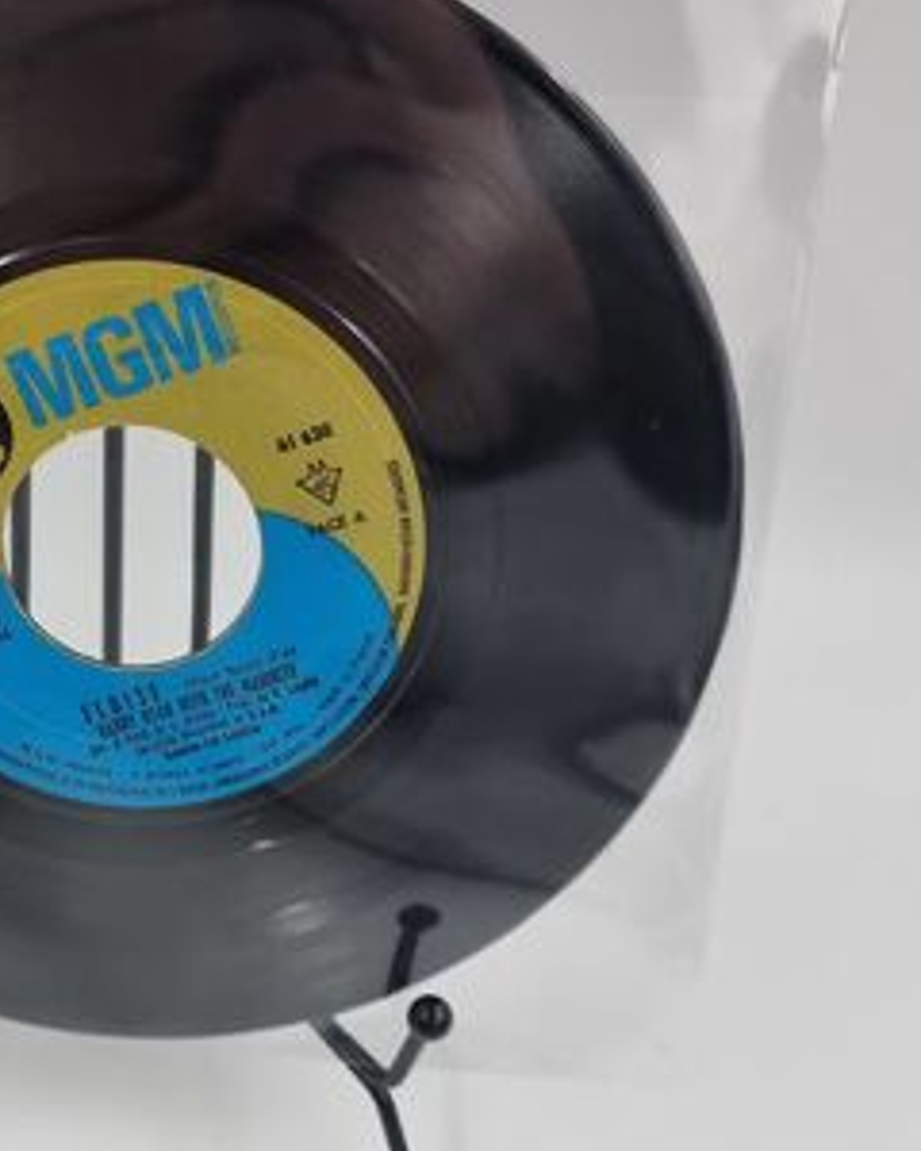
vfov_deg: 37.3
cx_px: 142
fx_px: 1704
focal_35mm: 50
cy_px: 614
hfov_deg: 29.3
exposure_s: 1/101
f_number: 1.8
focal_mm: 6.7
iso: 50
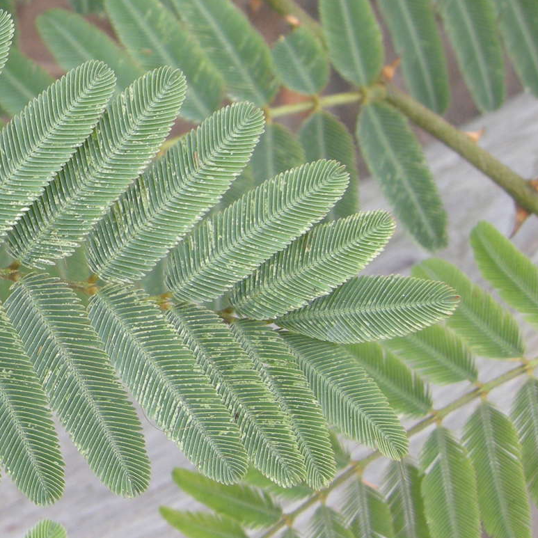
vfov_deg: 18.1
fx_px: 1688
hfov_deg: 16.7
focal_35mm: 96
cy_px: 267
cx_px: -235
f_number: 3.4
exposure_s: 1/53
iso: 64
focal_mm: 7.5
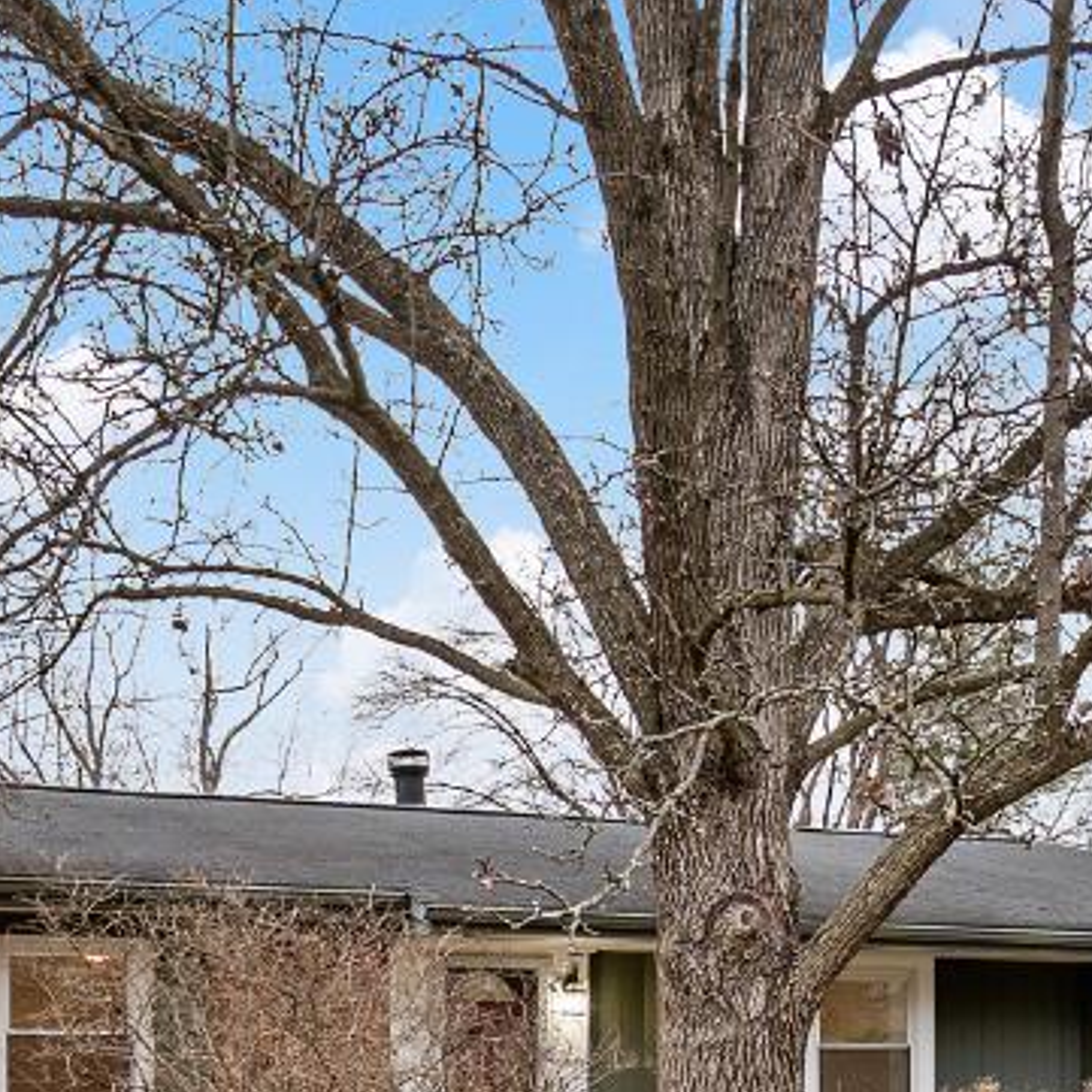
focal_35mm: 53
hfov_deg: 32.1
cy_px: 1062
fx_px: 1892
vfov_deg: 30.2
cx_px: 684
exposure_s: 1/40
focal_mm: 10
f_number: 5.6
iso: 400
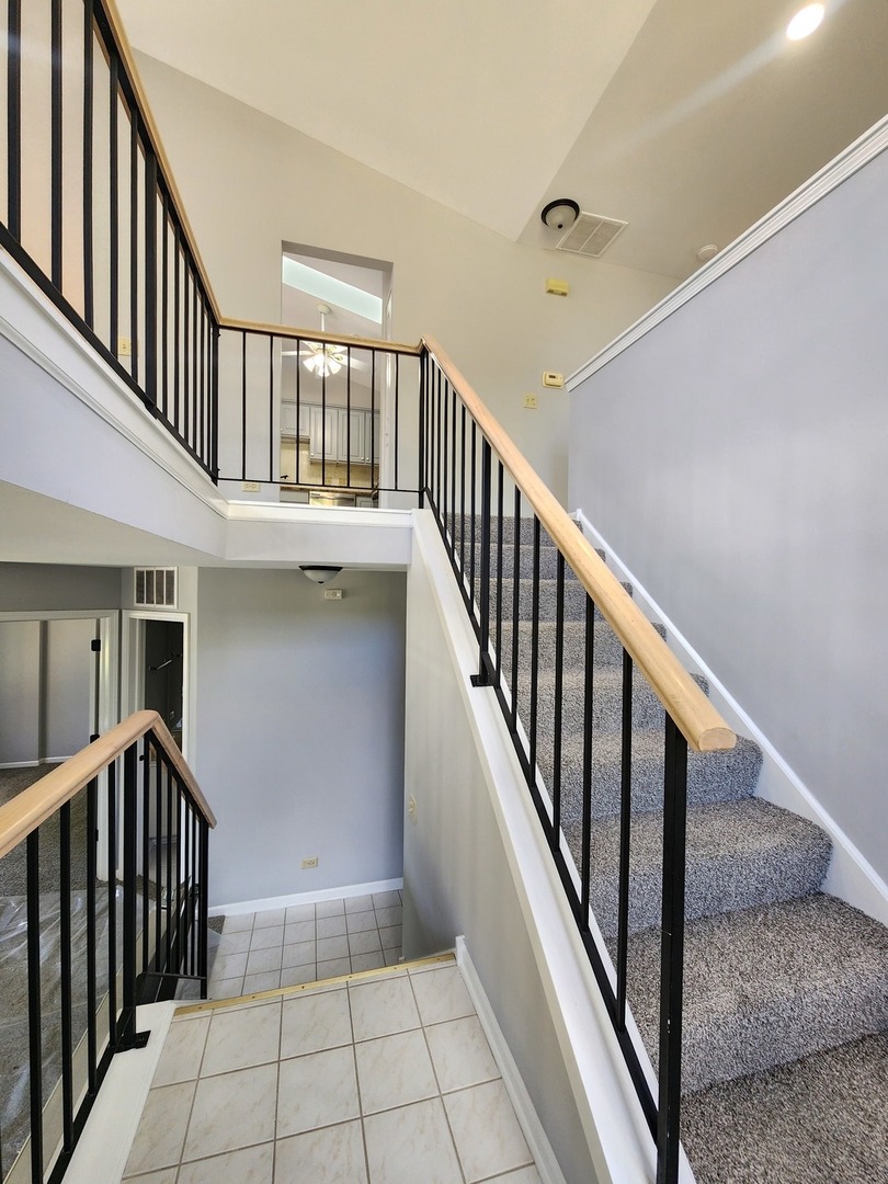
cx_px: 444
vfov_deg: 106.2
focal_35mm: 13
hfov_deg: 89.9
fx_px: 445
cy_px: 592
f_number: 2.2
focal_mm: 2.2
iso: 160
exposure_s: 1/60
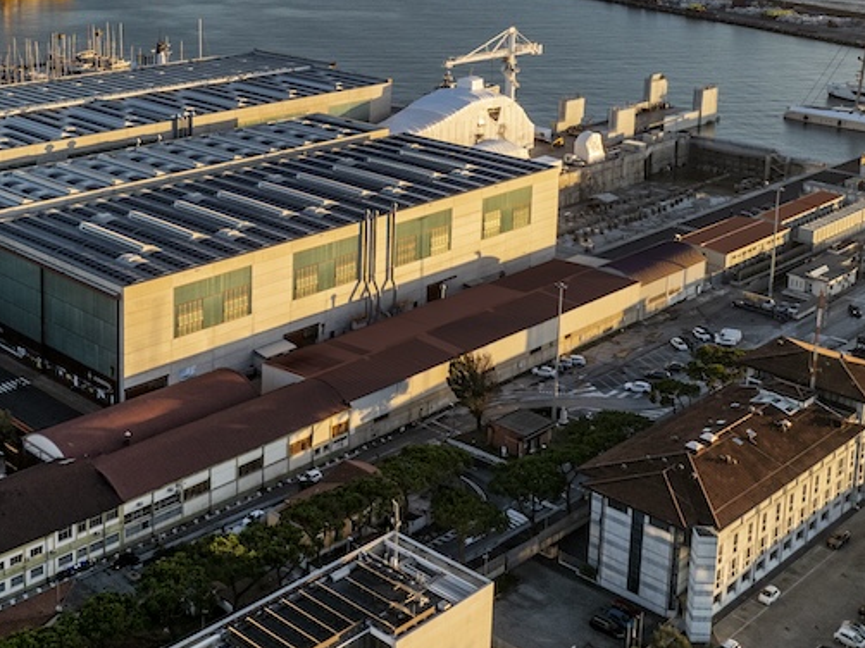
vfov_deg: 28.5
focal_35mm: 49
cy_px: 68
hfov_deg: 37.7
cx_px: 193
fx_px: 1224
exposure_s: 1/100
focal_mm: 12.29
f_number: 4.5
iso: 100
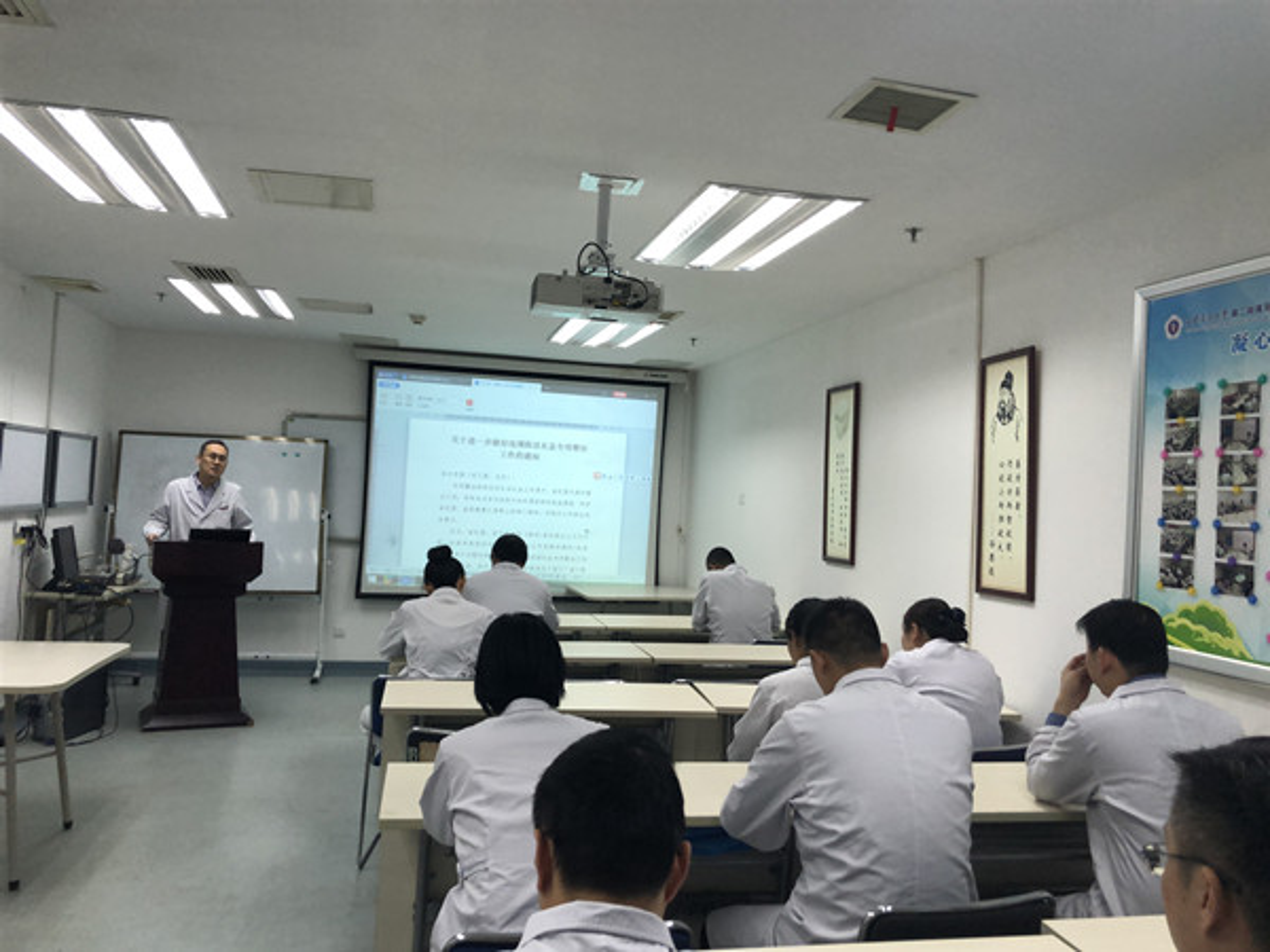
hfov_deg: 63.4
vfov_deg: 49.7
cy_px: 476
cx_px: 635
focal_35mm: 28
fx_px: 1027
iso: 100
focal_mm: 3.99
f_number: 1.8
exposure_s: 1/120
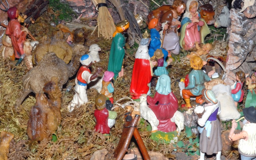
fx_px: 1127
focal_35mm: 162
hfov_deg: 13.0
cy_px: 78
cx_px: 128
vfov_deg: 8.1
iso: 800
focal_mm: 105
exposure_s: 1/250
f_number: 32
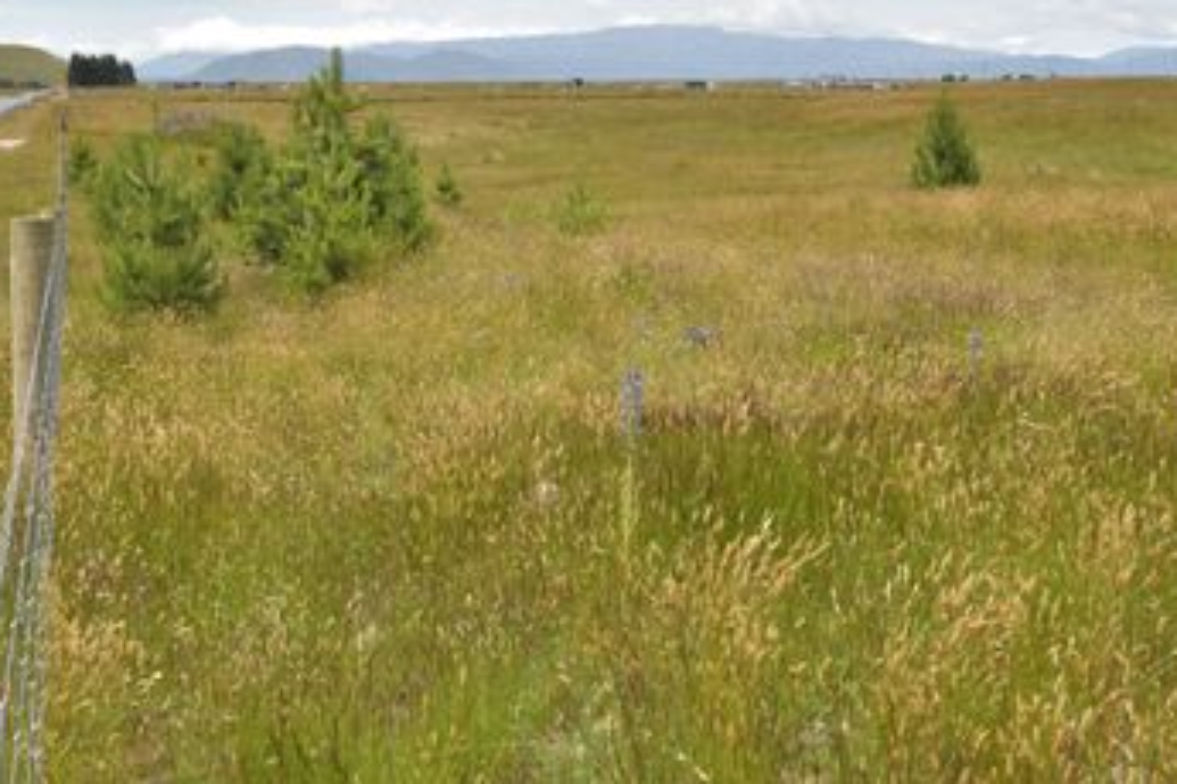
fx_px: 1602
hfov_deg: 40.3
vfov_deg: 27.4
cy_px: 261
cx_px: 542
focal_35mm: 49
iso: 100
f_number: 10
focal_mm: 24
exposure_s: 1/200
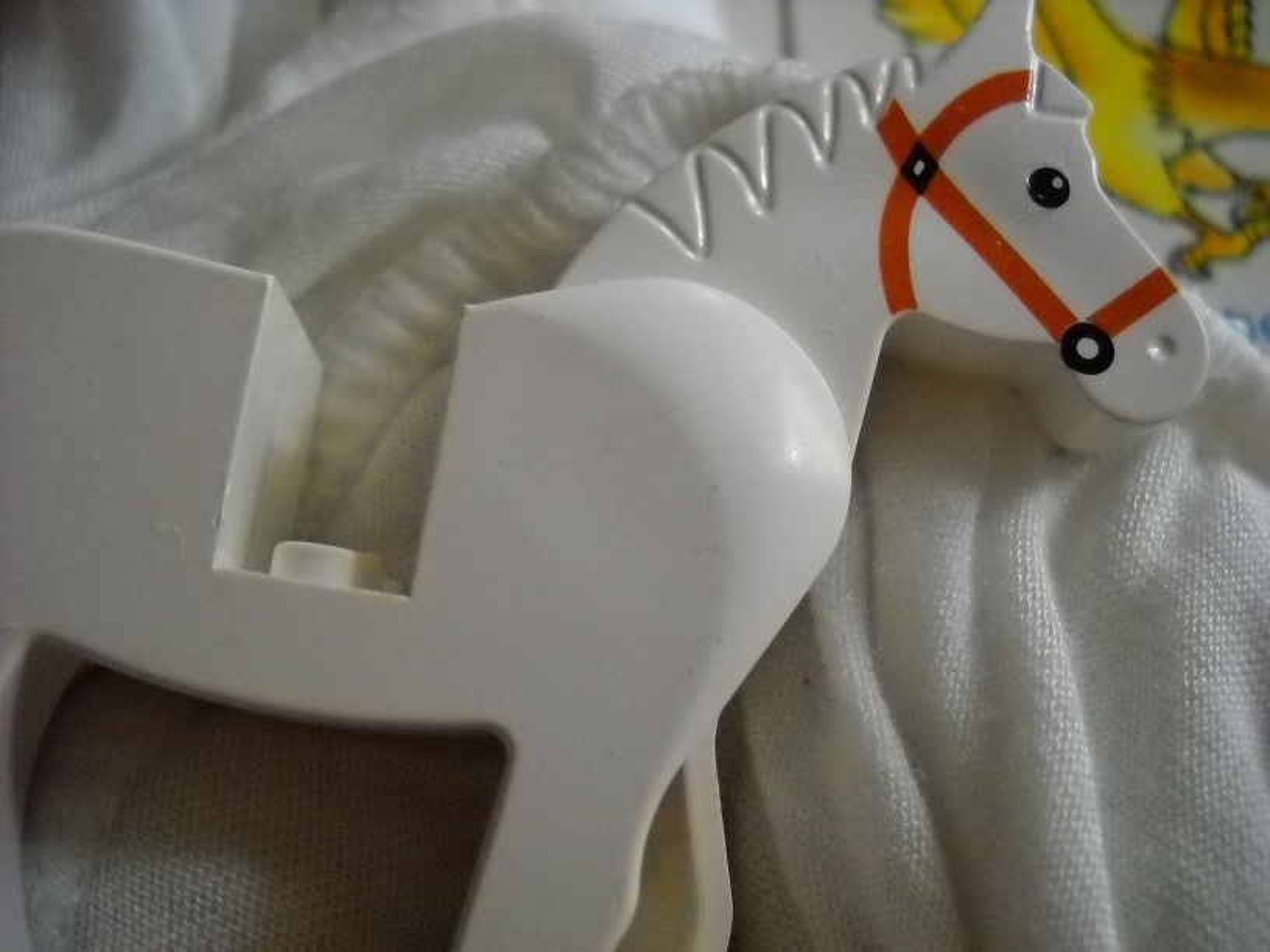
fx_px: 1504
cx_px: 635
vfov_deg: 35.1
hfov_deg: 45.8
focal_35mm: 41
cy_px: 476
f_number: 3.1
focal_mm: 6.72
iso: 800
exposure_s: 1/129
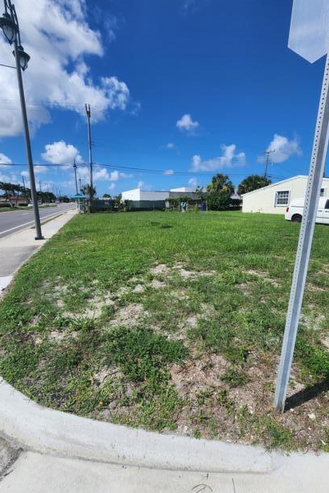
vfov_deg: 104.3
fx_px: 192
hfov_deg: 81.2
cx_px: 168
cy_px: 246
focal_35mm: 14
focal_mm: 2.2
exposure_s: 1/3436
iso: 50
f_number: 2.2
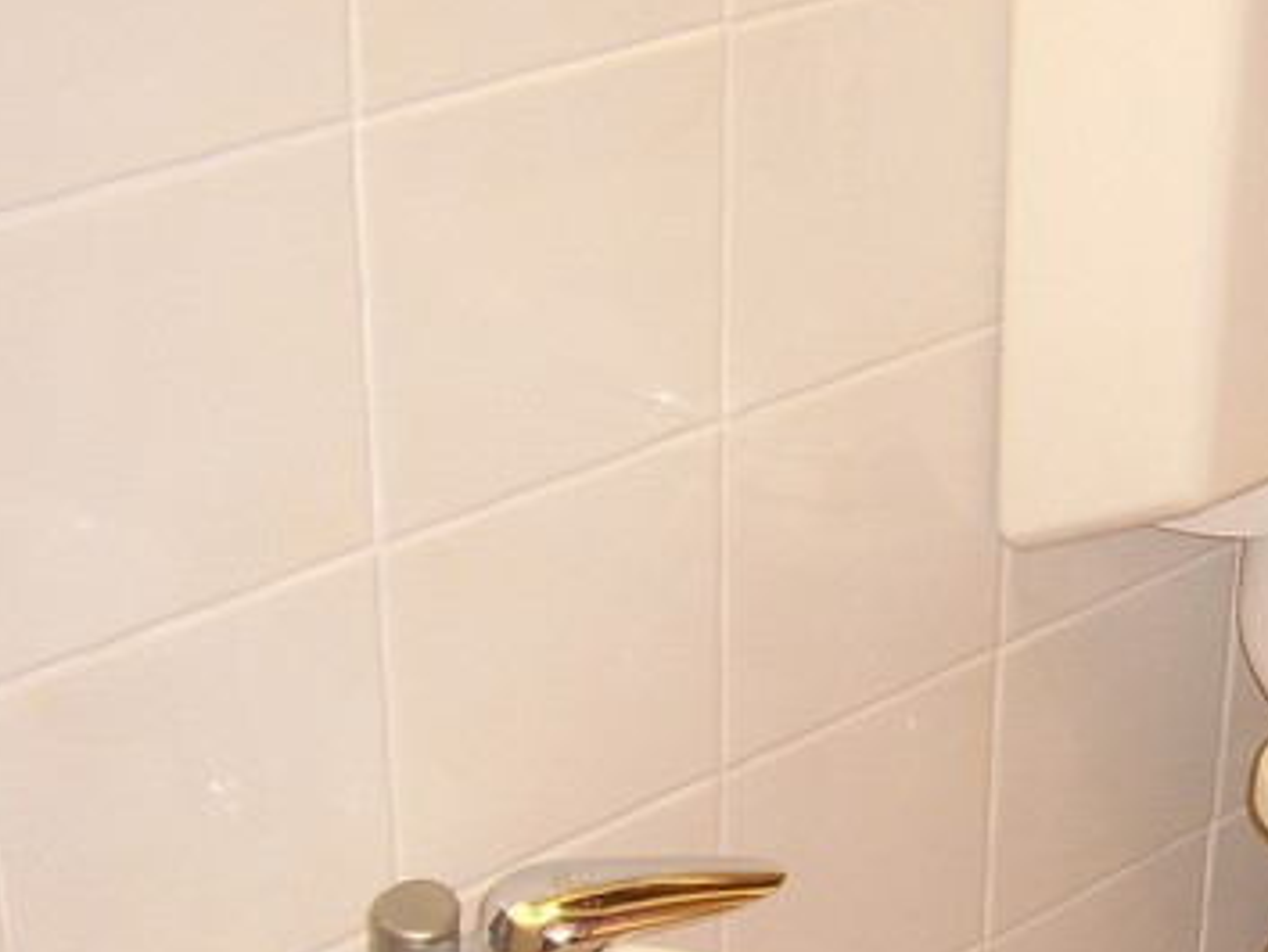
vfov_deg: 21.4
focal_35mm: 68
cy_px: 715
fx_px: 2492
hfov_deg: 27.1
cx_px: 1236
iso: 100
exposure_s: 1/3
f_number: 2.9
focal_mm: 5.8
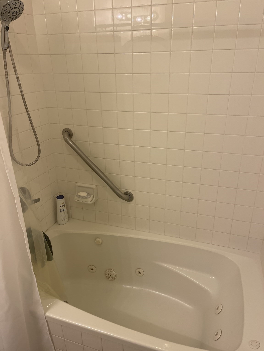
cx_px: 132
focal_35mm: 25
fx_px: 254
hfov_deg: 54.9
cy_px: 176
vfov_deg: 69.4
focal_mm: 5.1
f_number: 1.6
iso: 125
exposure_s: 1/120
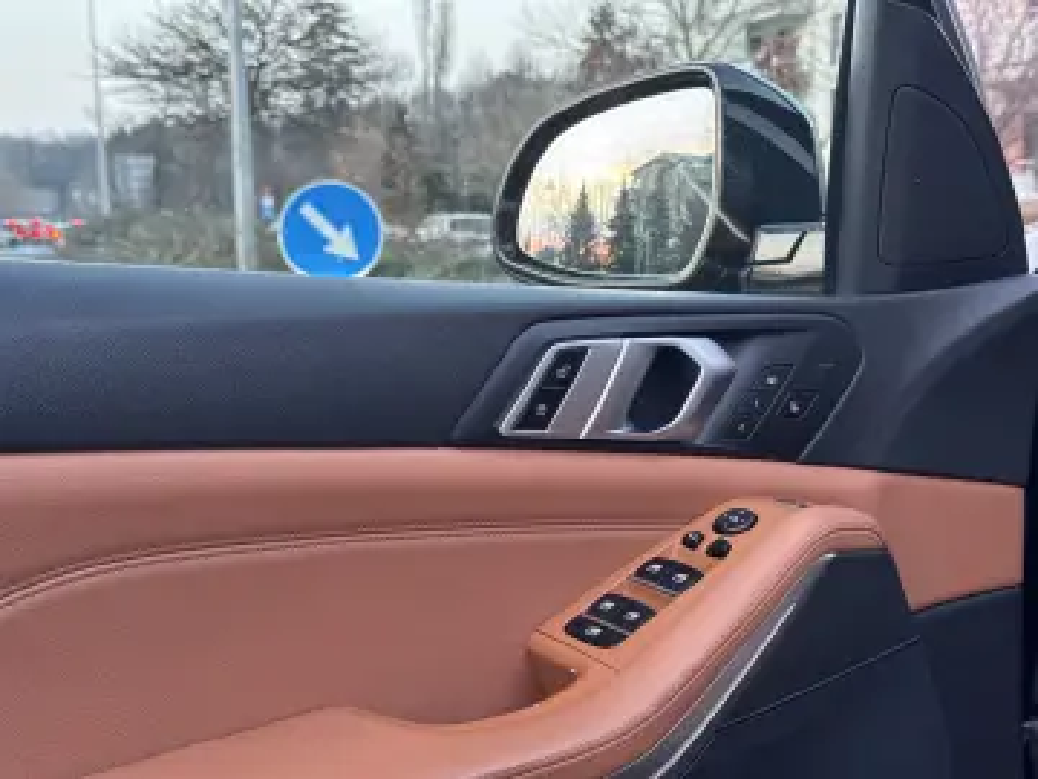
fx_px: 1439
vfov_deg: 30.3
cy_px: 390
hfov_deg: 39.7
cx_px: 519
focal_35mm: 48
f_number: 1.78
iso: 200
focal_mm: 6.76
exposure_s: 1/60
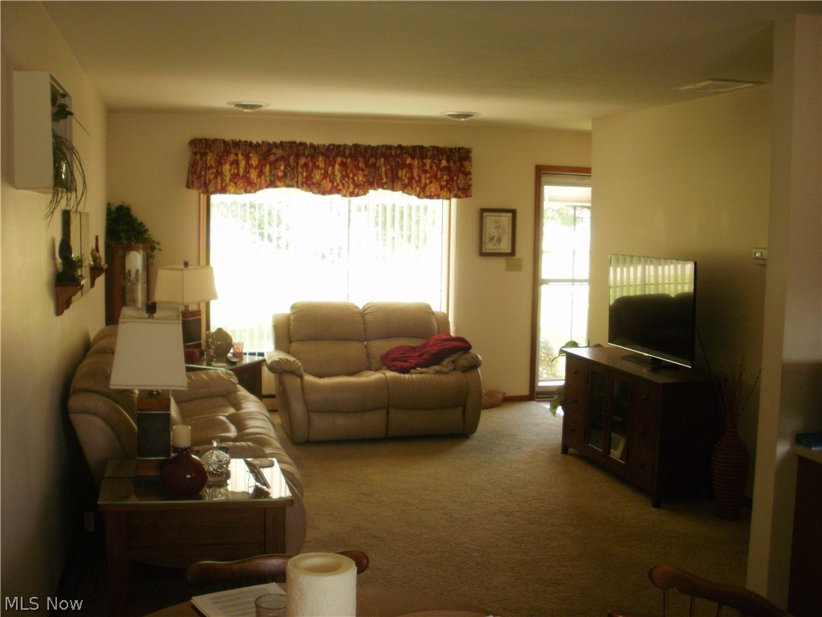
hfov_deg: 51.4
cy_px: 308
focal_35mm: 36
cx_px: 411
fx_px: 855
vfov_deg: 39.7
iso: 200
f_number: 3.5
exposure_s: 1/40
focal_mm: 6.3
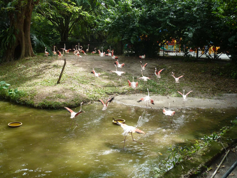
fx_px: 253
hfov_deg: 50.1
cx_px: 118
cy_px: 89
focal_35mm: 37
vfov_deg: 38.7
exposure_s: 1/160
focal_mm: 6.1
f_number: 3.6
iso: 160
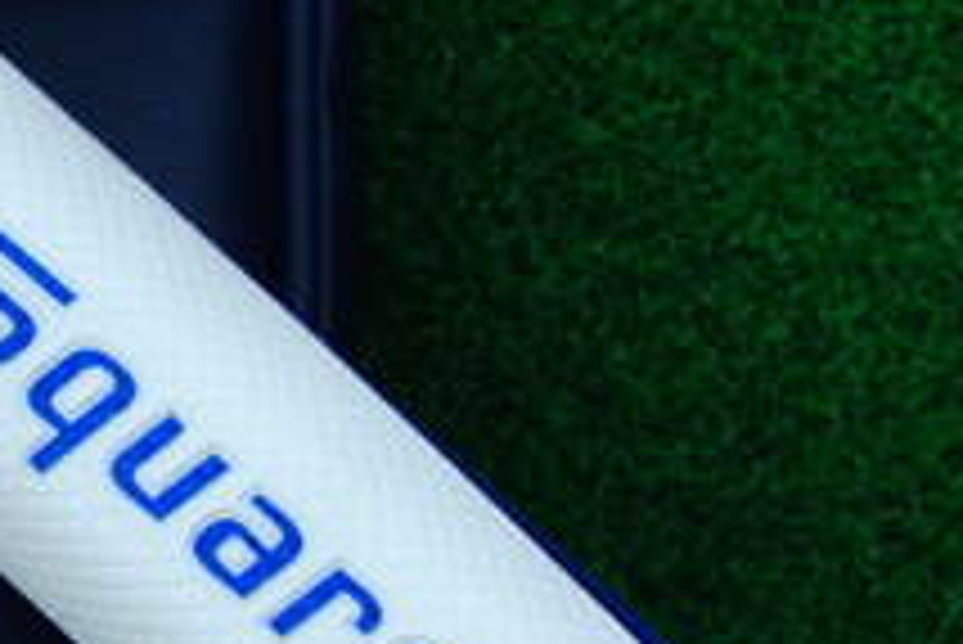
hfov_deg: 17.1
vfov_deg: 11.9
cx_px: -153
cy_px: 275
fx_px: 3078
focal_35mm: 115
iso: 200
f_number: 3.6
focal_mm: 6.42
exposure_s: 1/80
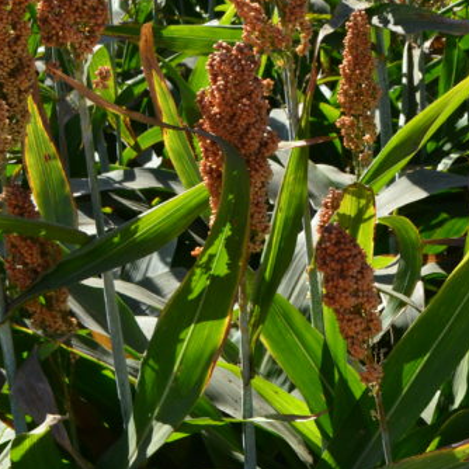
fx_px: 1737
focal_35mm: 113
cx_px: 677
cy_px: 121
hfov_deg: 14.5
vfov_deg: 15.3
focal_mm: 29
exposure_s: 1/400
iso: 400
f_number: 11
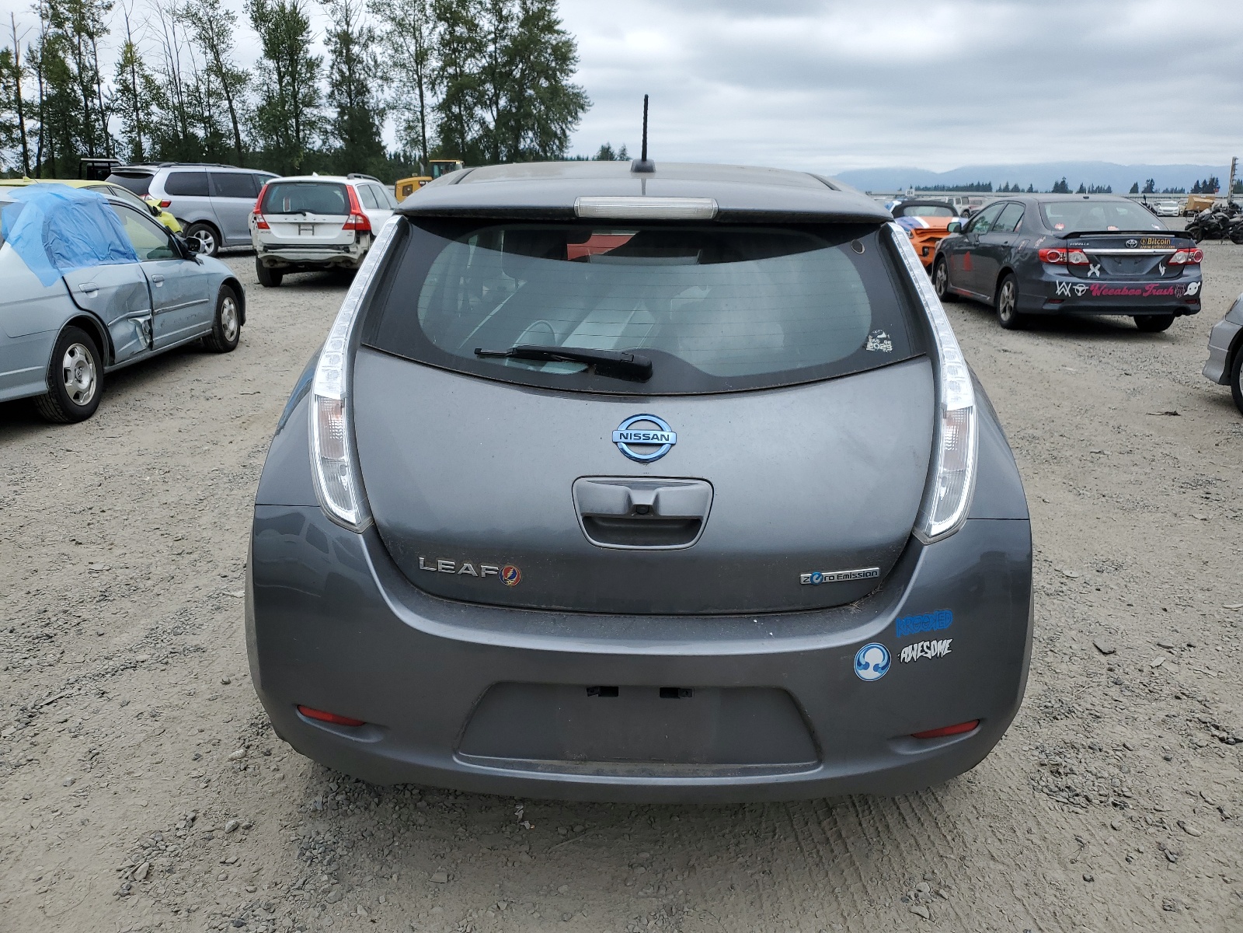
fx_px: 934
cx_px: 622
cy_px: 466
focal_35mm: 26
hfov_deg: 67.3
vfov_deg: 53.1
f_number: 1.5
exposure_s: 1/1667
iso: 50
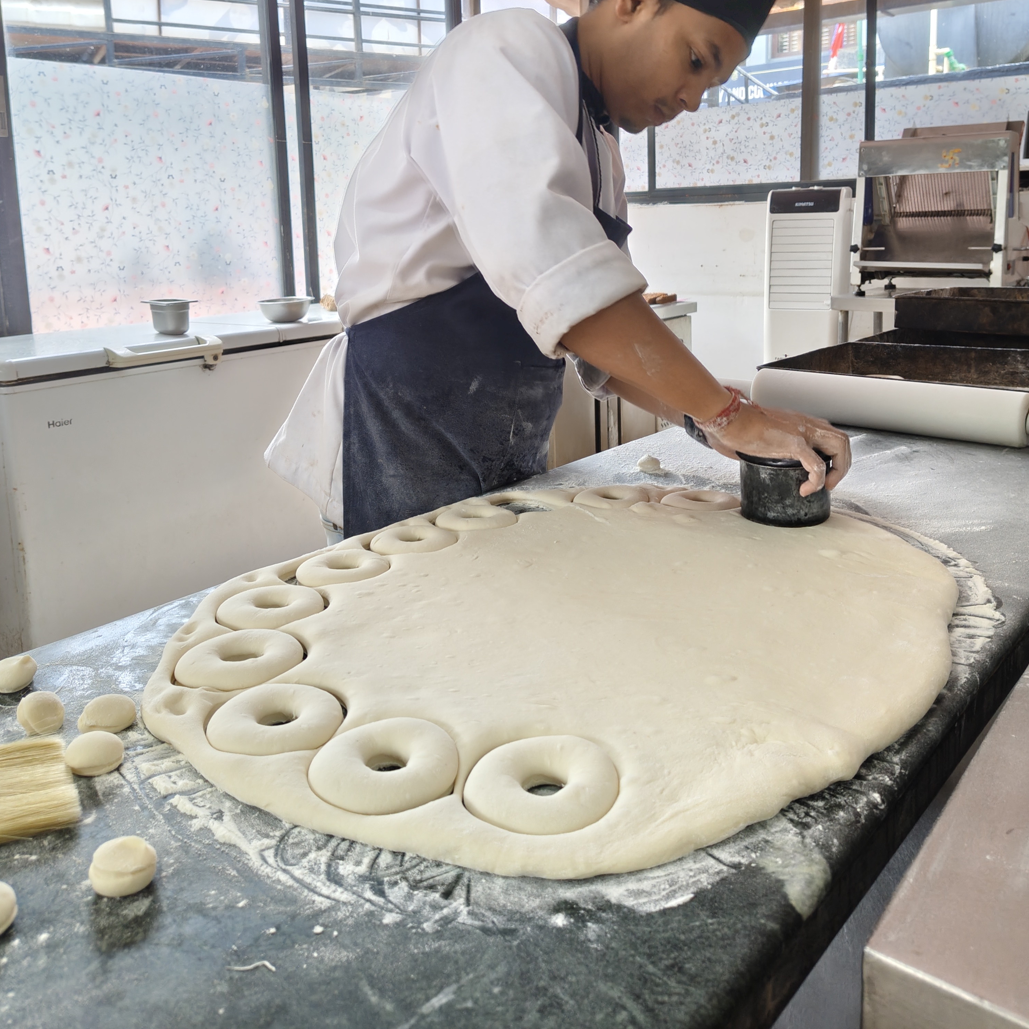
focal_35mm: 29
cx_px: 511
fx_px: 975
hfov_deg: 55.6
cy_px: 363
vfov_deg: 54.7
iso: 211
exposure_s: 1/50
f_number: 1.88
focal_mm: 5.56
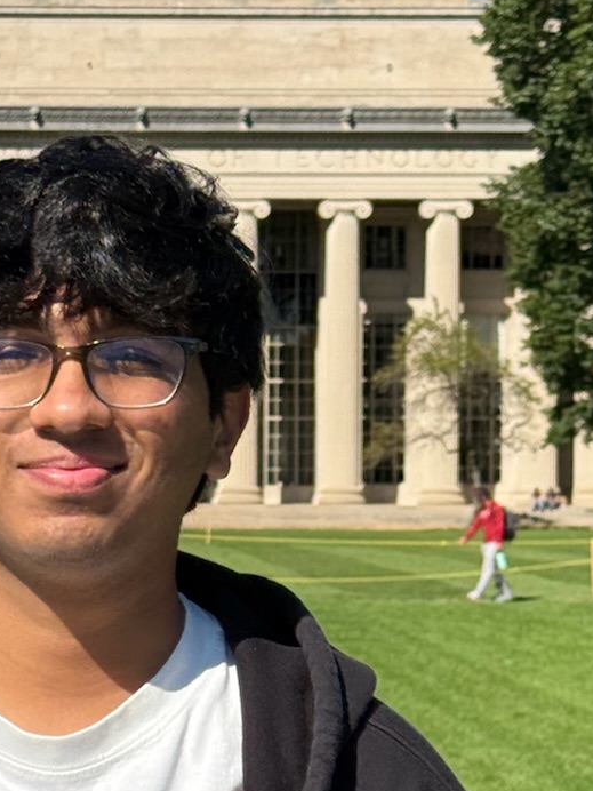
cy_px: 598
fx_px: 3243
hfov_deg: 10.4
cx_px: 147
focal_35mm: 142
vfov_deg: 13.8
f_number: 1.78
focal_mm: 6.76
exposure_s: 1/4878
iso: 80
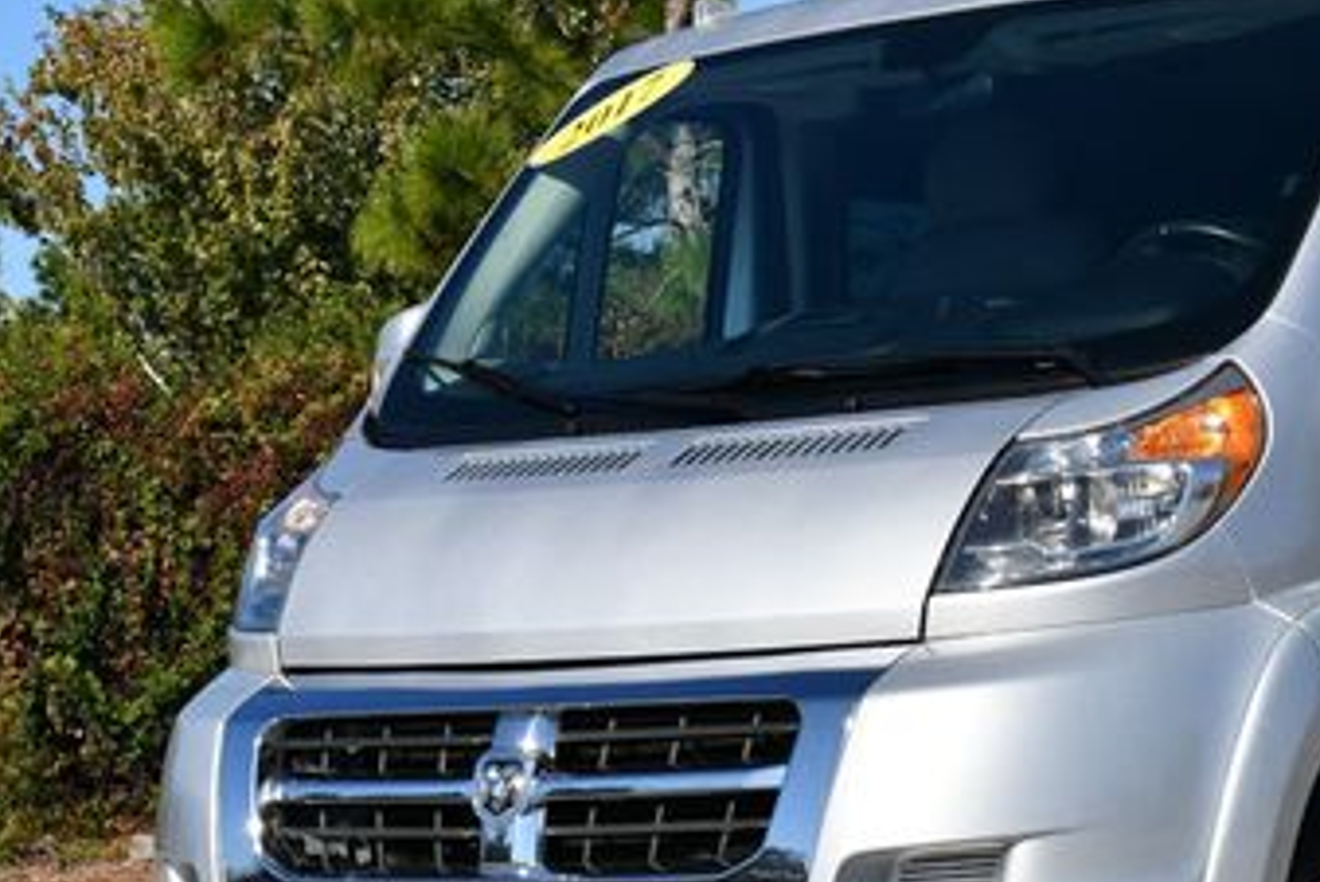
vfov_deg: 12.9
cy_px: 507
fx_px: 3890
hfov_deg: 19.0
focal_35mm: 106
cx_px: 1117
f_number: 9
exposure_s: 1/320
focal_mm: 28
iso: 100
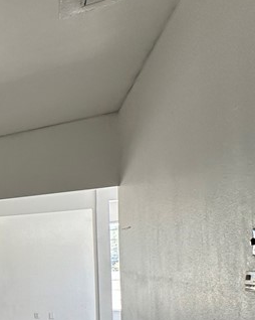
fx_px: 415
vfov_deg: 39.5
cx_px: -227
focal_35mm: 44
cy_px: 278
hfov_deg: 20.6
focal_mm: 2.22
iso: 80
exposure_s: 1/99
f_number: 2.2
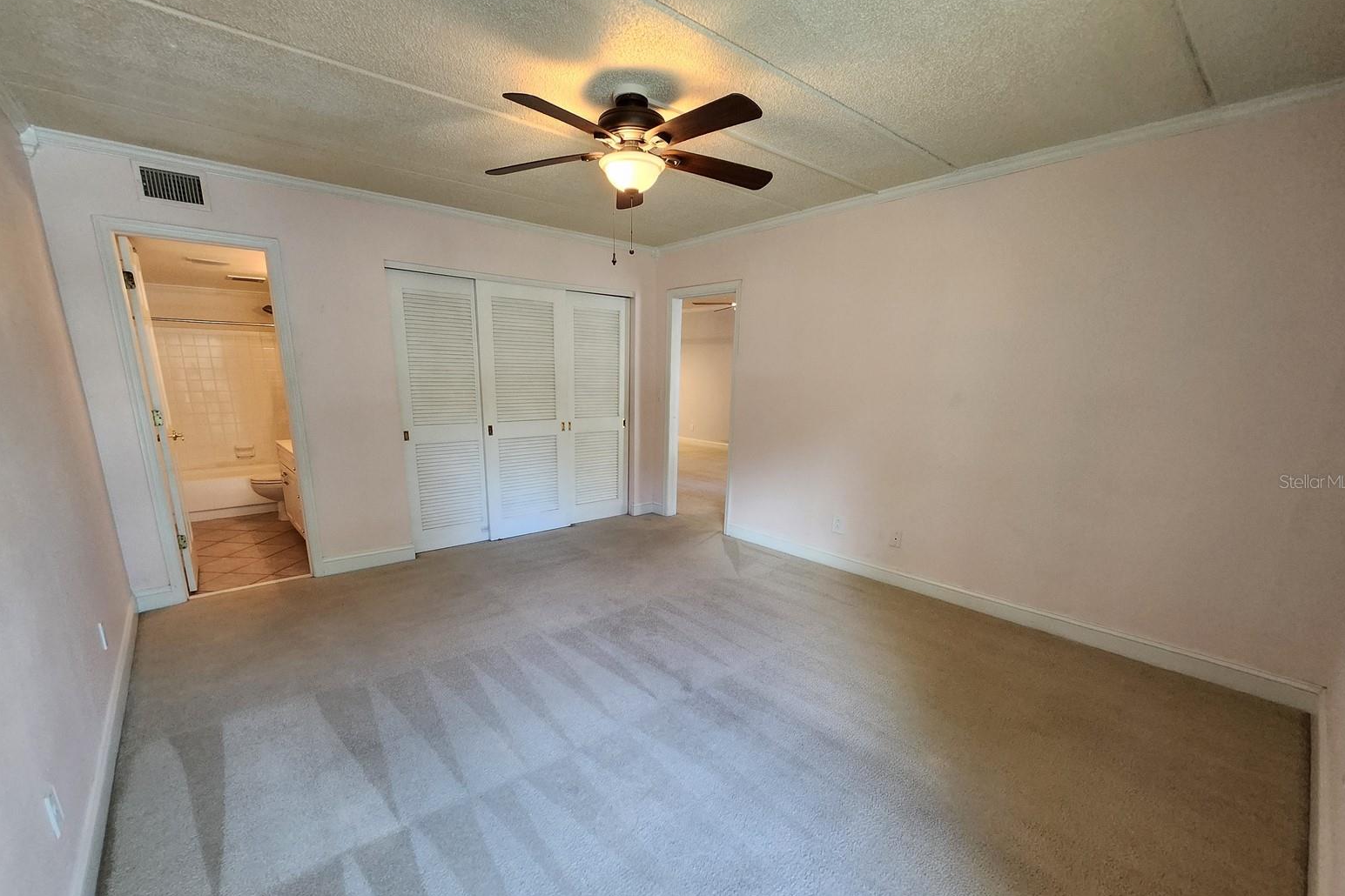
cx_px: 665
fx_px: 523
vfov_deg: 81.1
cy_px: 481
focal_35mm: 14
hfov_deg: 104.3
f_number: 2.2
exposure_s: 1/60
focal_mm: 1.74
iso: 250
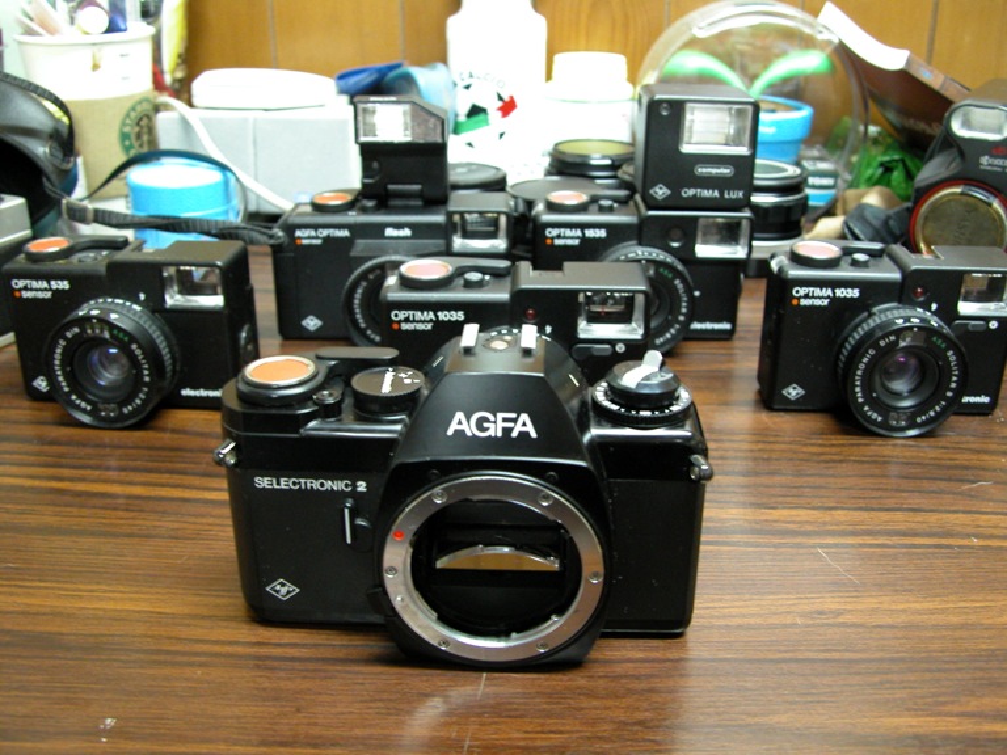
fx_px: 1018
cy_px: 378
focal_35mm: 35
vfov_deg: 40.7
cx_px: 504
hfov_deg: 52.6
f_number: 2.8
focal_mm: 8.9
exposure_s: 1/4.2
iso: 273
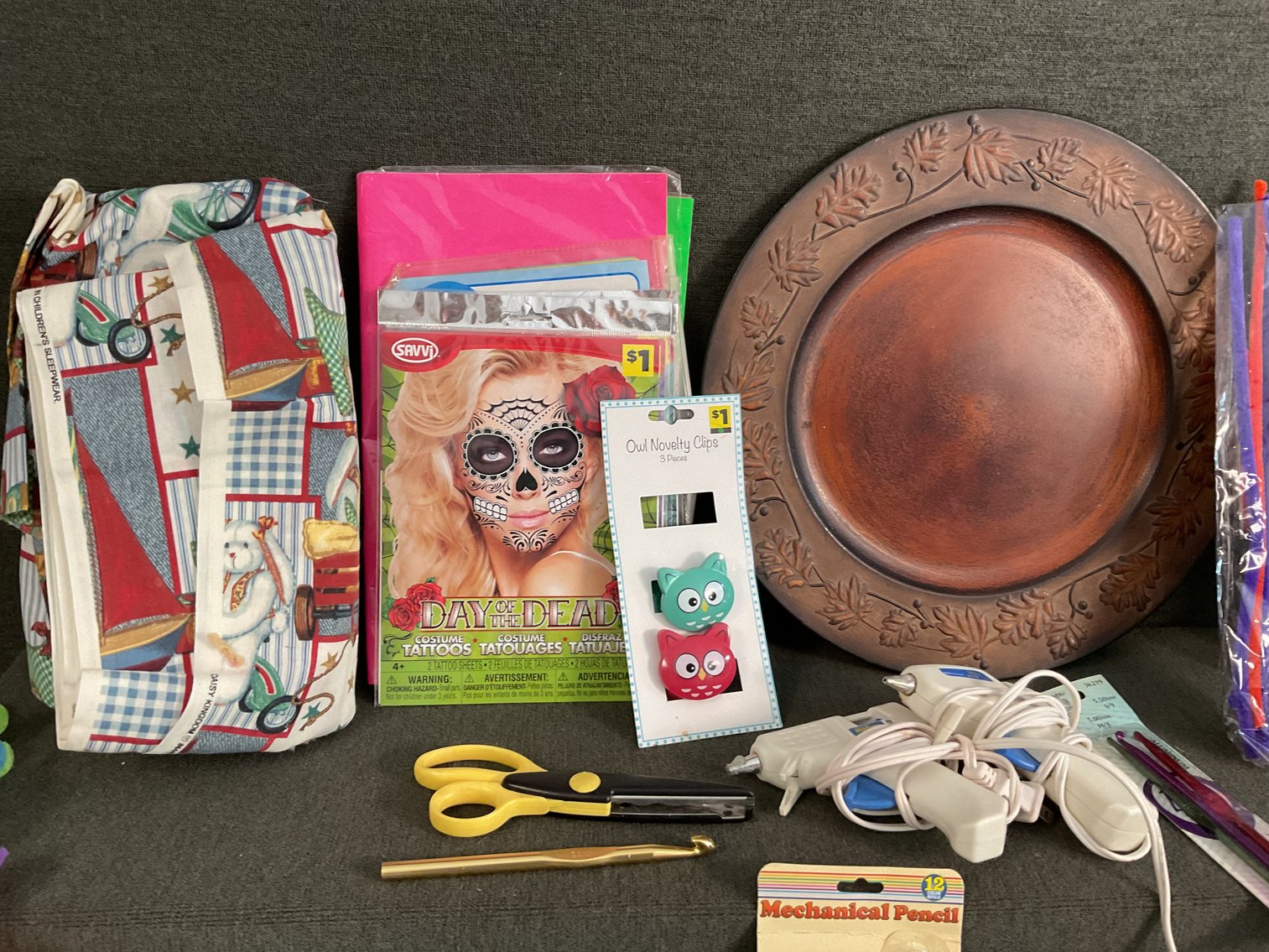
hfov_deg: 61.7
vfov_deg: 48.2
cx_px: 634
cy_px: 476
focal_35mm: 29
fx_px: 1063
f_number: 1.8
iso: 125
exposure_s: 1/60
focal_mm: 3
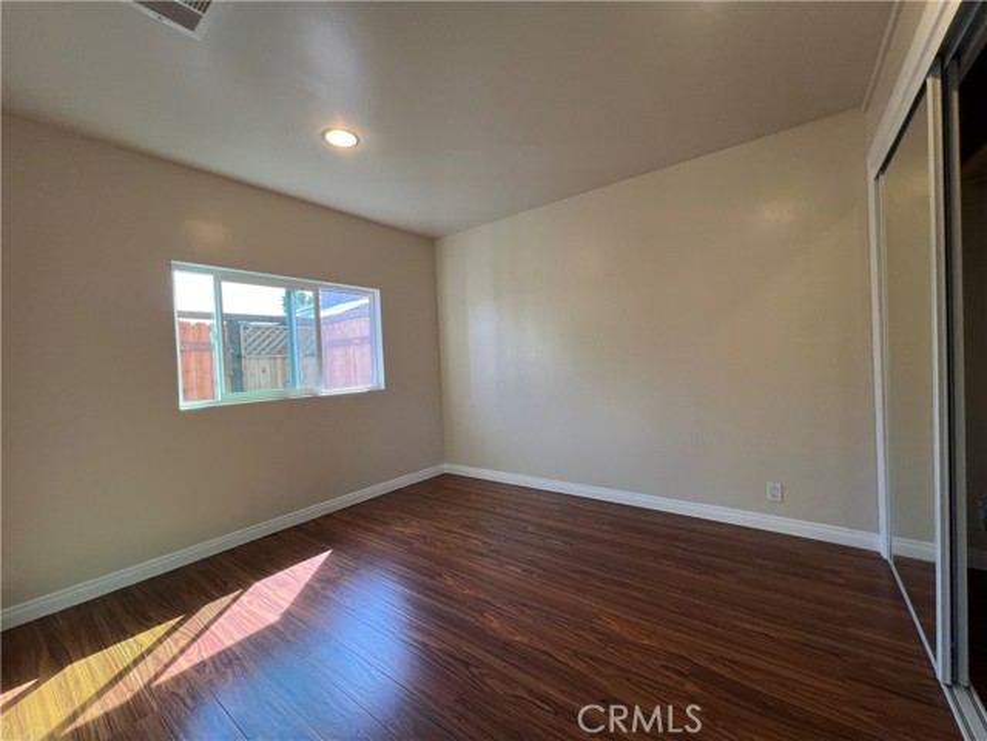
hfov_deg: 106.2
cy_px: 370
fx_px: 371
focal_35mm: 13
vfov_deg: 89.9
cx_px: 494
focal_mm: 1.57
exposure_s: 1/120
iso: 50
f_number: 1.8
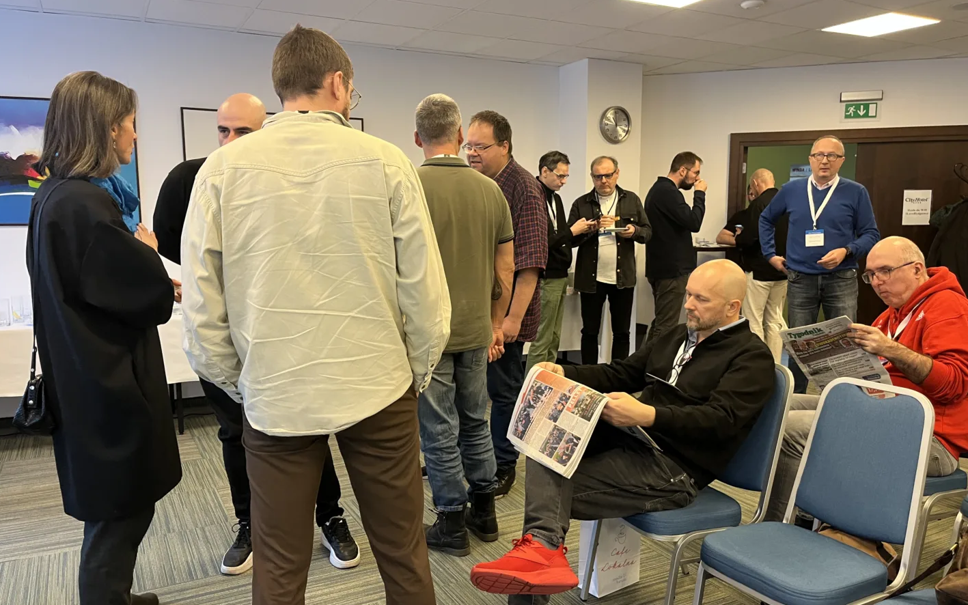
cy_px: 313
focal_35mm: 28
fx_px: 739
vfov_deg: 44.5
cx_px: 482
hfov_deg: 66.5
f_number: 1.6
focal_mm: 5.1
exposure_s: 1/50
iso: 250
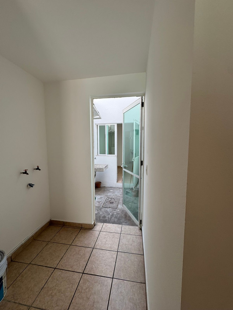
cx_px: 116
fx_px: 126
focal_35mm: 14
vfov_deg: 102.1
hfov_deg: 85.7
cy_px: 155
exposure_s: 1/211
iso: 40
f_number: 2.2
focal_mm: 2.22
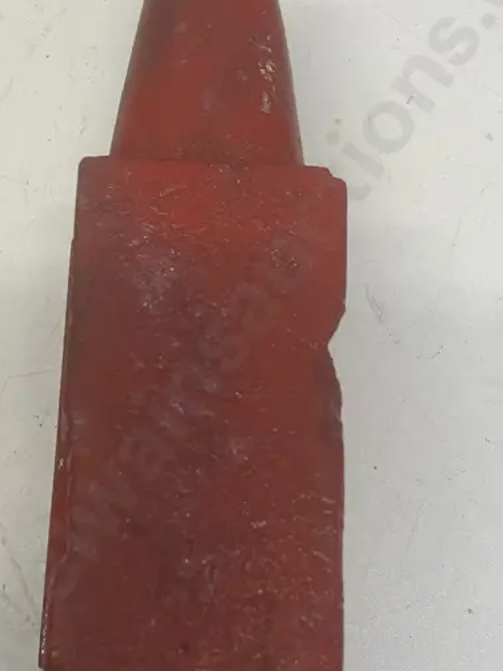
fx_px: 1105
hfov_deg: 25.6
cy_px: 360
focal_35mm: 57
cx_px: 212
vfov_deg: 33.8
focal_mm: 3.99
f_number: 1.8
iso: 50
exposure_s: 1/50
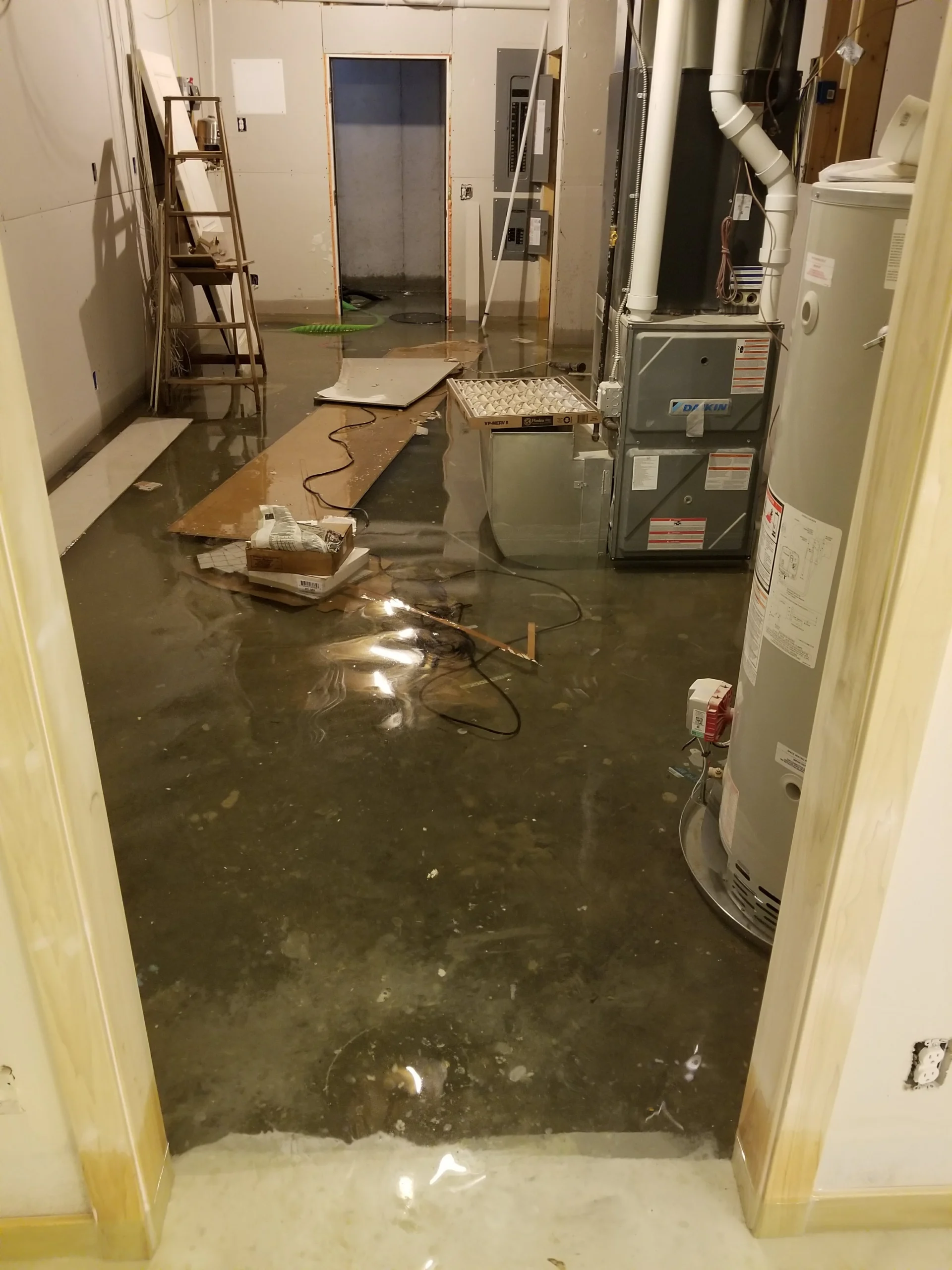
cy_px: 635
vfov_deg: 67.3
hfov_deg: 53.1
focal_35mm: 26
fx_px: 953
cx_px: 476
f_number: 1.7
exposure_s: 1/10
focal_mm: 4.25
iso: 400
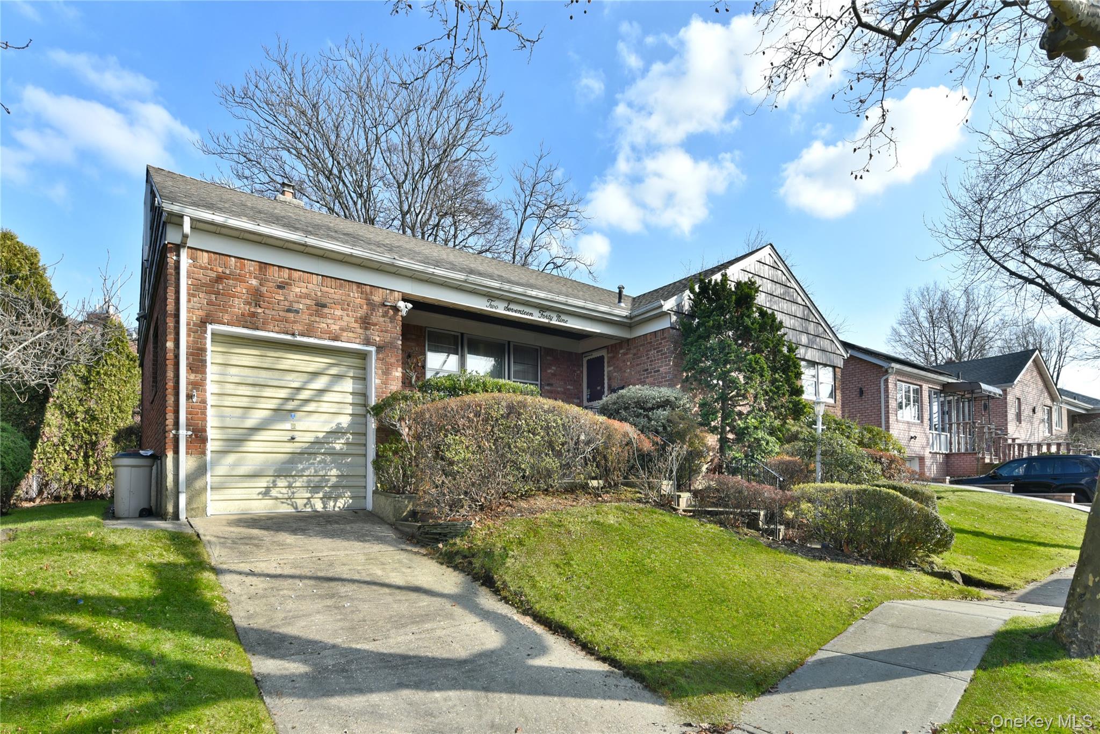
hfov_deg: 90.0
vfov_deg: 67.4
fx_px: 550
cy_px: 367
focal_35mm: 18
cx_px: 550
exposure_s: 1/160
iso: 320
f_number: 9
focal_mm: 18
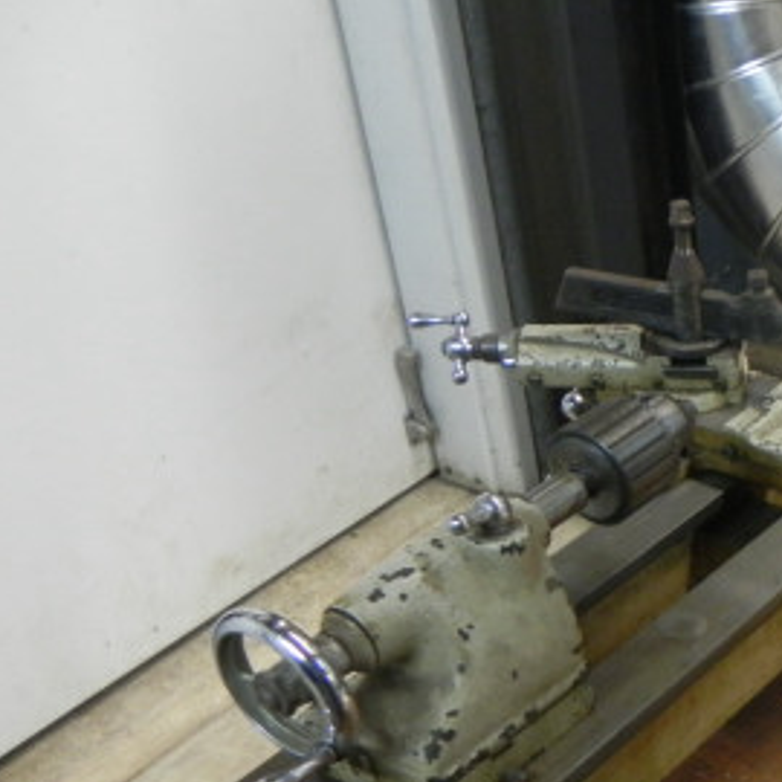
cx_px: 975
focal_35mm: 62
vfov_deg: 26.4
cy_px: 760
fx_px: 1585
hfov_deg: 24.7
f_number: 2.8
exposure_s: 1/20.4
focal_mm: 4.6
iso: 400
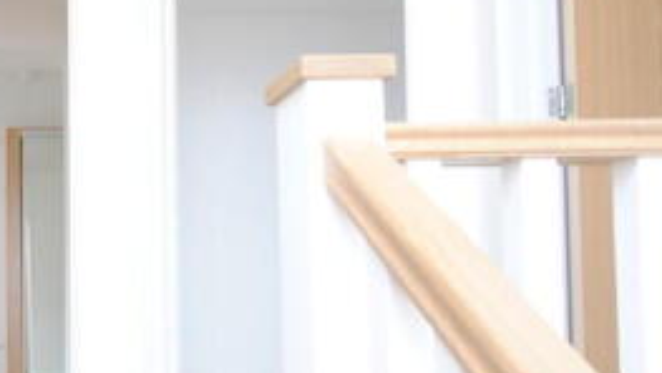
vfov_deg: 29.5
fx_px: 685
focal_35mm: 39
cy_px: 314
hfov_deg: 43.2
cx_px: -21
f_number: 4
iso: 400
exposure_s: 1/13
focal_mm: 10
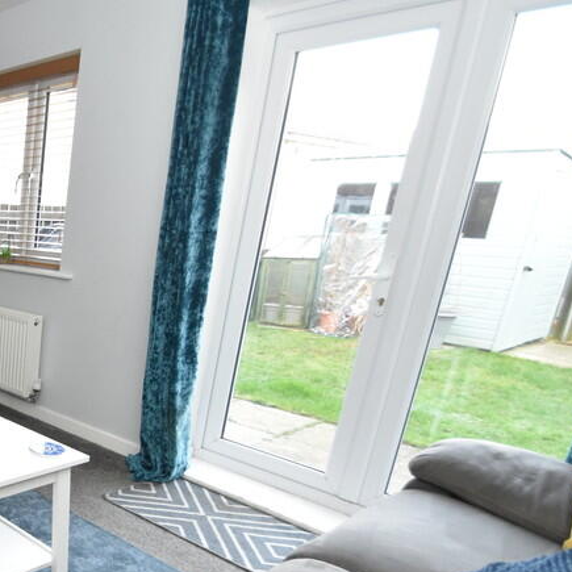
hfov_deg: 40.9
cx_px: -85
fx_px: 561
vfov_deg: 52.9
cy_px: 386
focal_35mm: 30
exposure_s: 1/60
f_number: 3.5
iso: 2000
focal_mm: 10
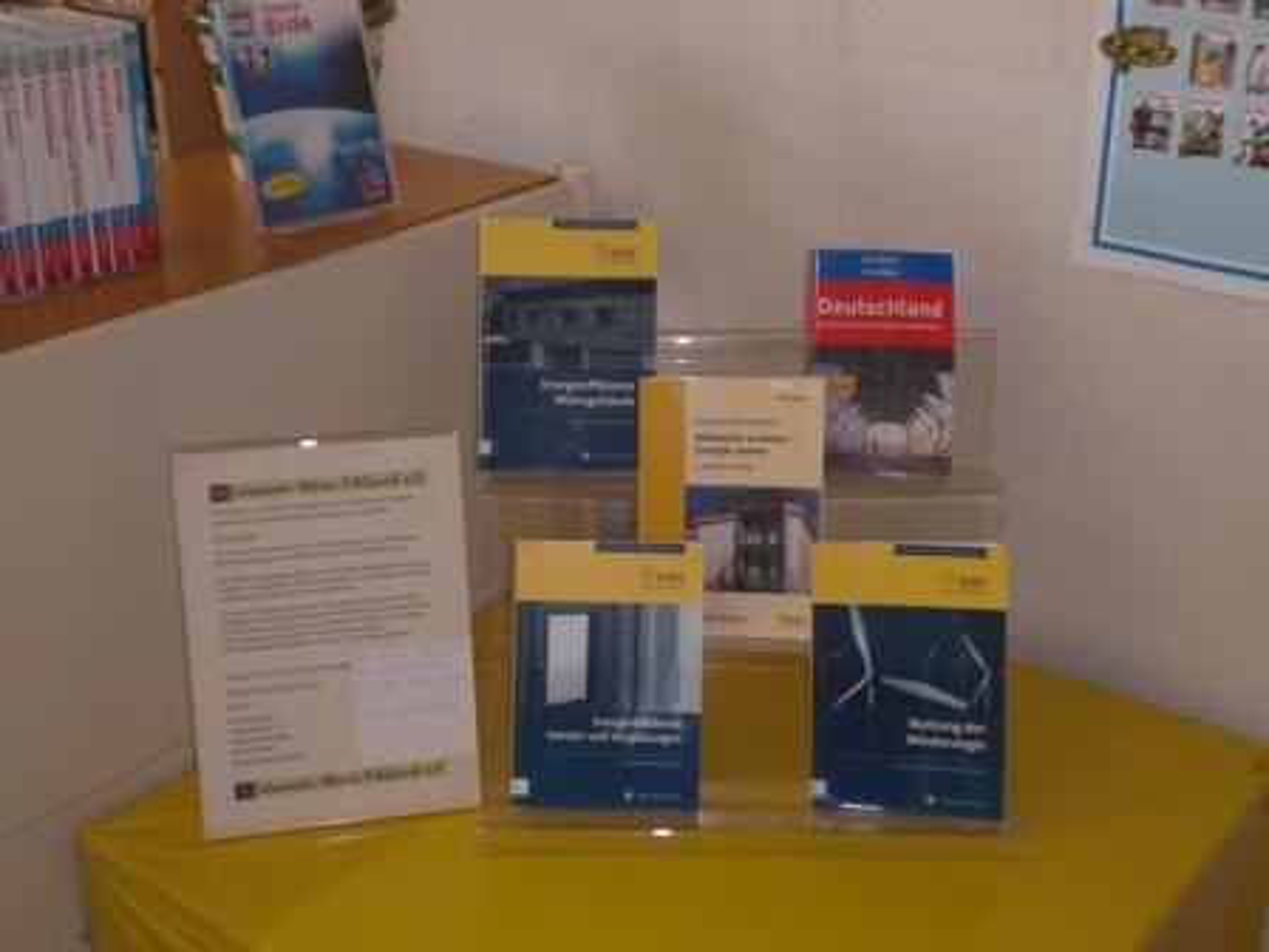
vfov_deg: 30.3
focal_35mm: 48
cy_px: 476
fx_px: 1760
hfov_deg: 39.7
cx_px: 634
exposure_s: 1/30
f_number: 3.6
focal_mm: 8.44
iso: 100
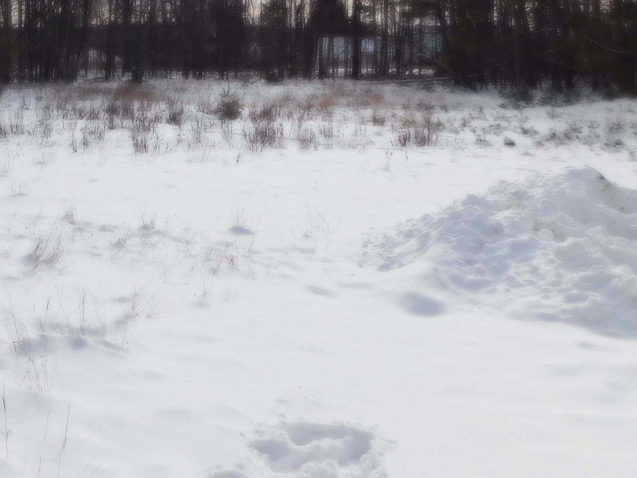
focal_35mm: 49
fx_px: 902
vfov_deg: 28.6
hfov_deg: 34.4
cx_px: -36
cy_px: 58
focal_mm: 4
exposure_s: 1/1000
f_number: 6
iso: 125
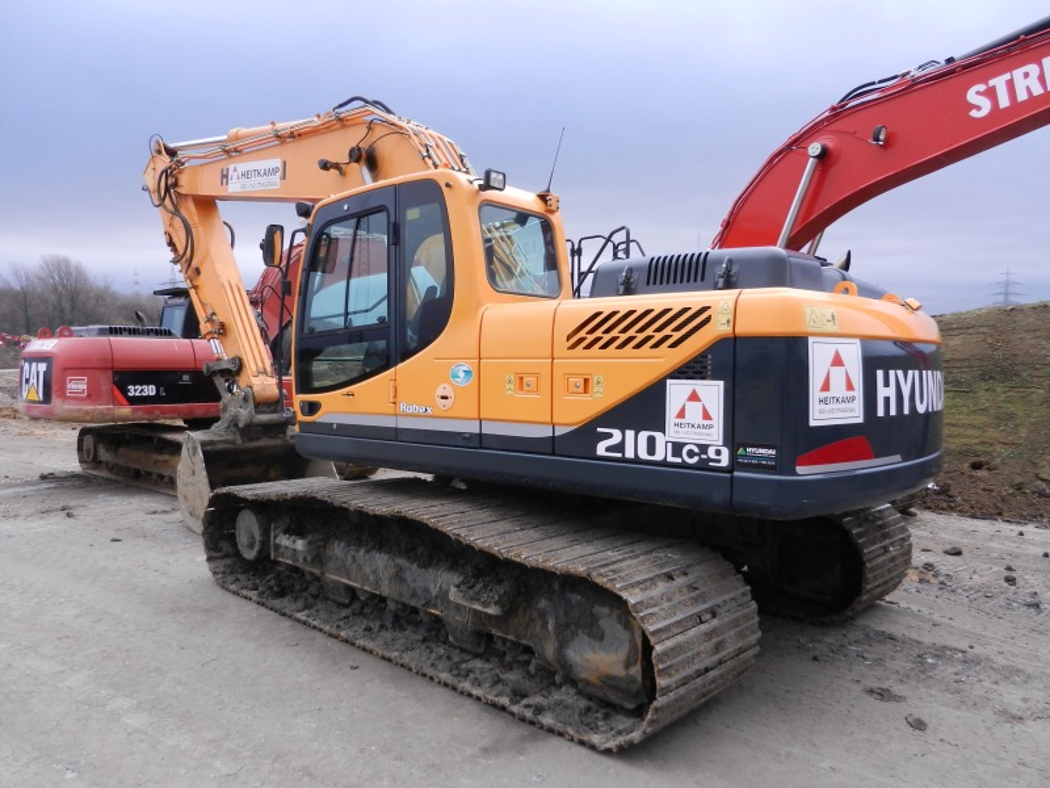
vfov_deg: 54.9
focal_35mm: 25
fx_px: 758
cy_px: 394
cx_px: 525
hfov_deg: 69.4
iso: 160
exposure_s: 1/200
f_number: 3.5
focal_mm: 4.5
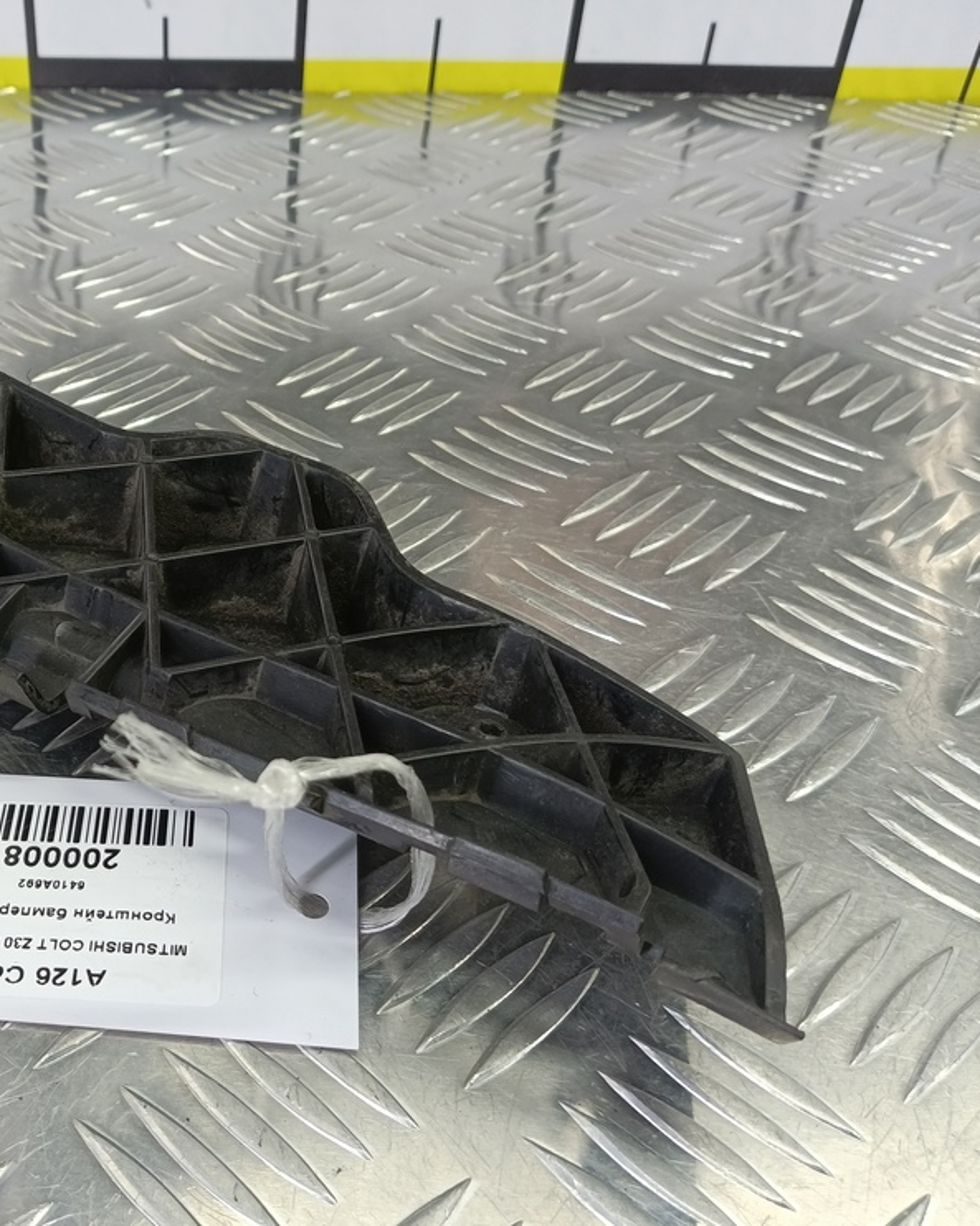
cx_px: 172
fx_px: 1125
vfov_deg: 57.2
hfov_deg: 44.4
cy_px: 615
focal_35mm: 31
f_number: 1.6
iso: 138
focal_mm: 4.11
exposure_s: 1/50
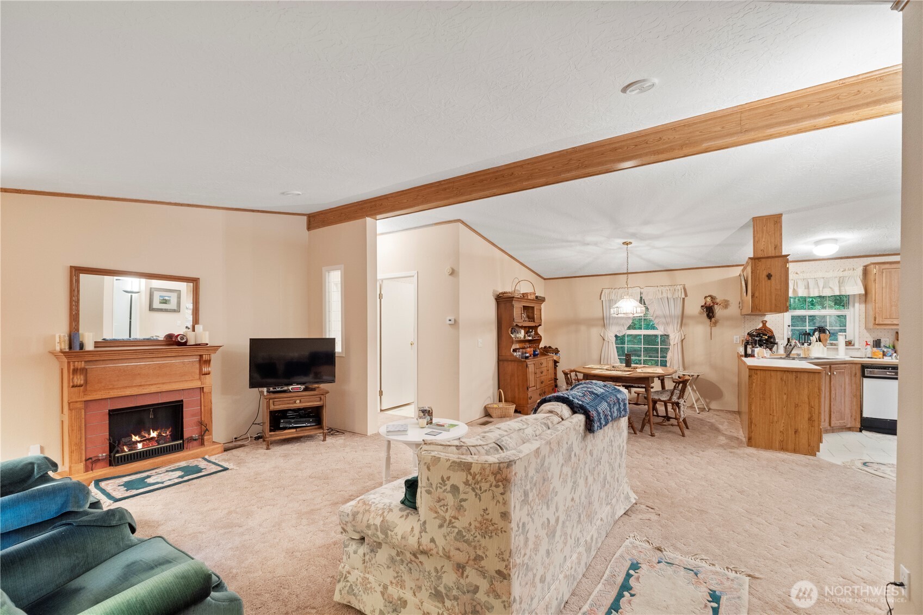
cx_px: 462
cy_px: 308
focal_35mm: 15
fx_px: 384
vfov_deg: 77.3
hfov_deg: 100.4
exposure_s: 1.6
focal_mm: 10
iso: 400
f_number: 8
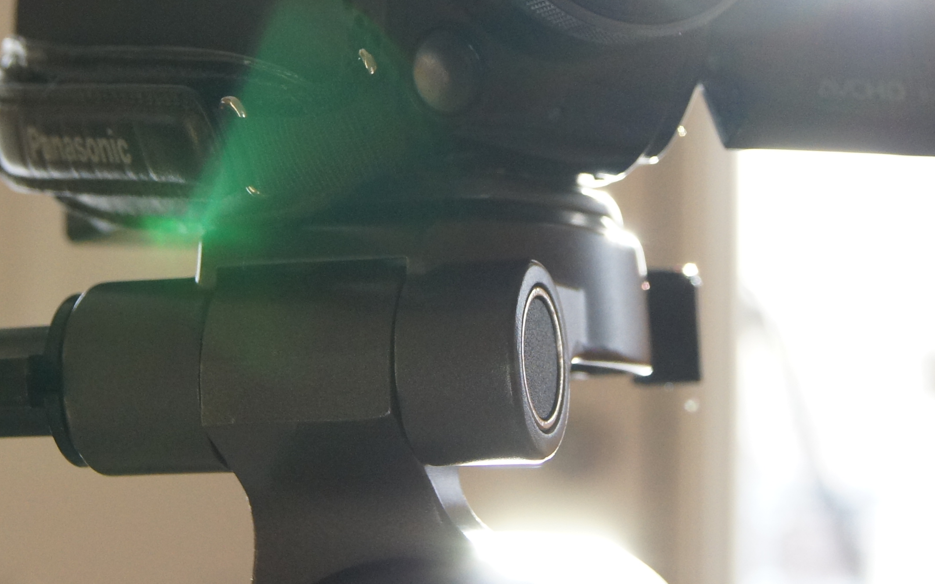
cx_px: 530
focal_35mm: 115
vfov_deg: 11.3
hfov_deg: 18.1
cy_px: 29
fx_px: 2933
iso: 800
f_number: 5.6
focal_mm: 35
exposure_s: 1/400
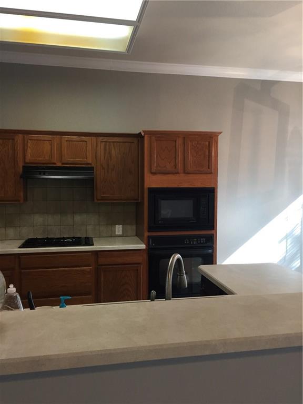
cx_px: 152
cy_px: 202
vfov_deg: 61.7
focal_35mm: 29
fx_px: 338
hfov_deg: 48.2
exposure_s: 1/30
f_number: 2.2
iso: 50
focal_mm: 4.15
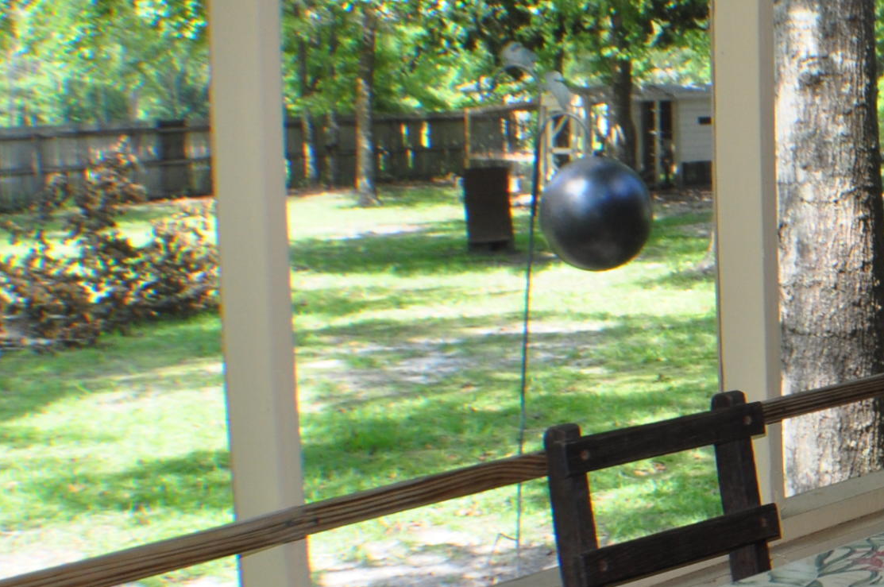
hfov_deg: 19.4
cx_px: 1159
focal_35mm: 97
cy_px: 315
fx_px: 2379
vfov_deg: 14.1
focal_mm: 24
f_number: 8
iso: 360
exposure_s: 1/60
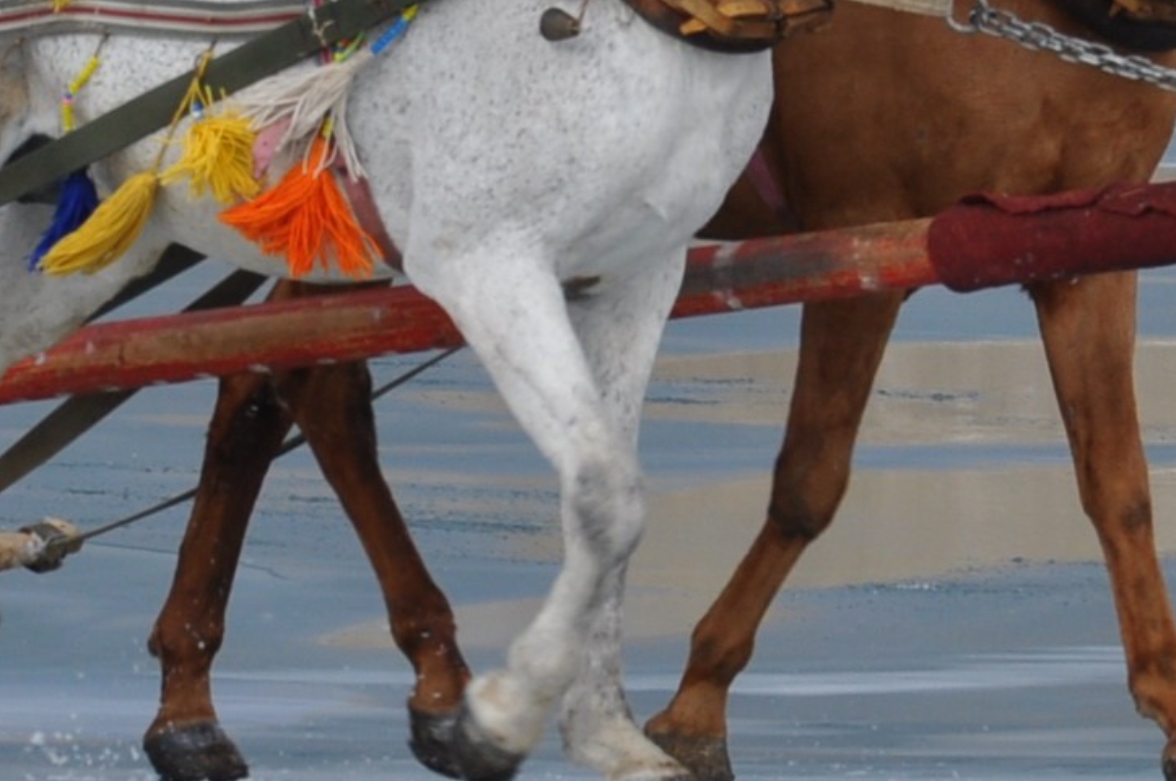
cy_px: -55
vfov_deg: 2.0
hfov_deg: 2.9
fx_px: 22843
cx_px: 80
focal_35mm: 700
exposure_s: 1/320
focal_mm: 105
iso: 200
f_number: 9
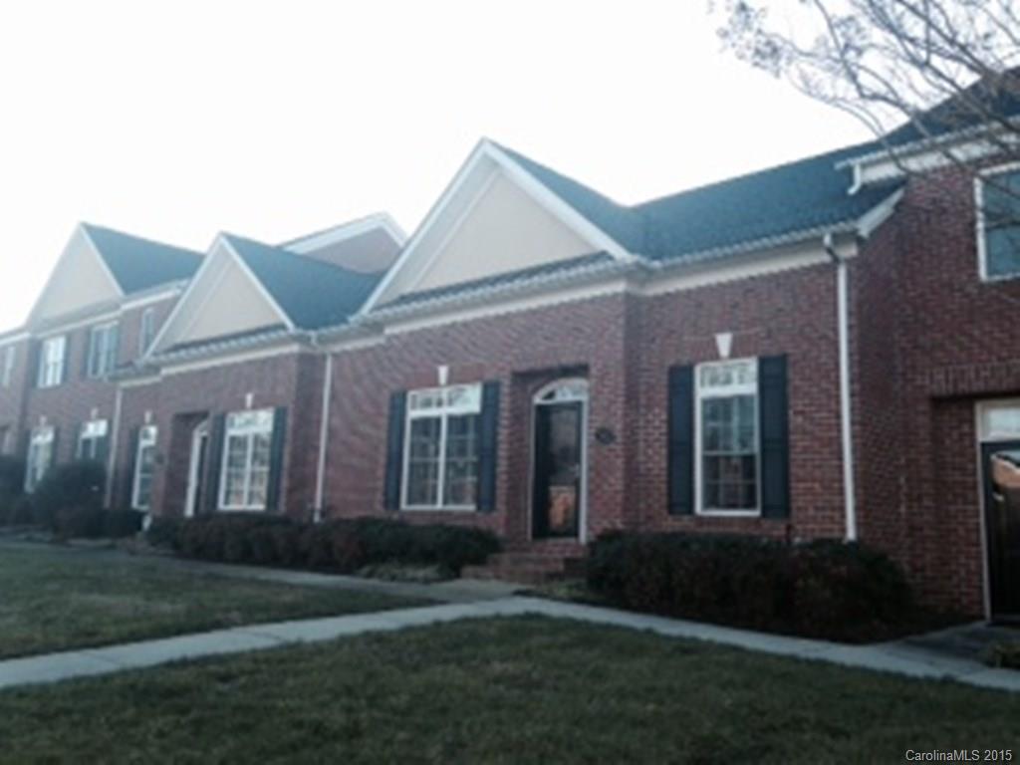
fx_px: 972
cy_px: 382
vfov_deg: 42.9
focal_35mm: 33
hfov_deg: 55.4
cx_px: 510
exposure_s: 1/253
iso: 50
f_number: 2.4
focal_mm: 4.12
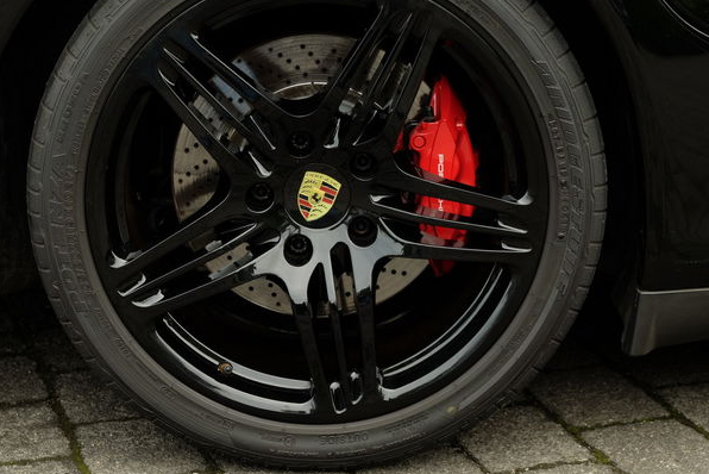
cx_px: 300
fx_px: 1852
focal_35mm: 94
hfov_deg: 21.7
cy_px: 182
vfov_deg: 14.6
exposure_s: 1/125
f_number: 5.6
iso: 200
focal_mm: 48.4
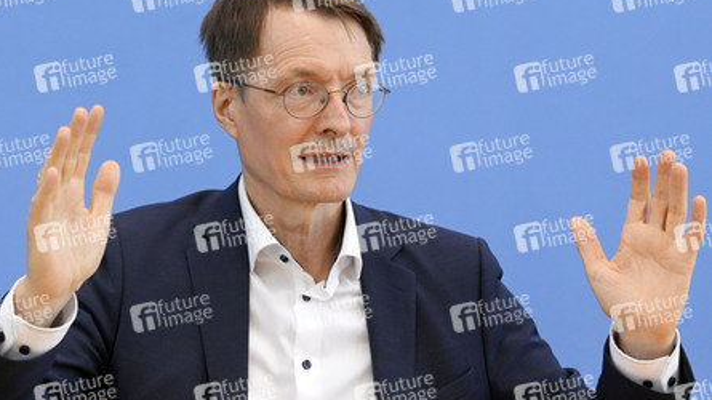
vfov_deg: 11.6
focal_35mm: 104
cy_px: 194
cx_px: 353
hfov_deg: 20.6
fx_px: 1963
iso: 4000
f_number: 5.6
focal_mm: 98
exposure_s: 1/800
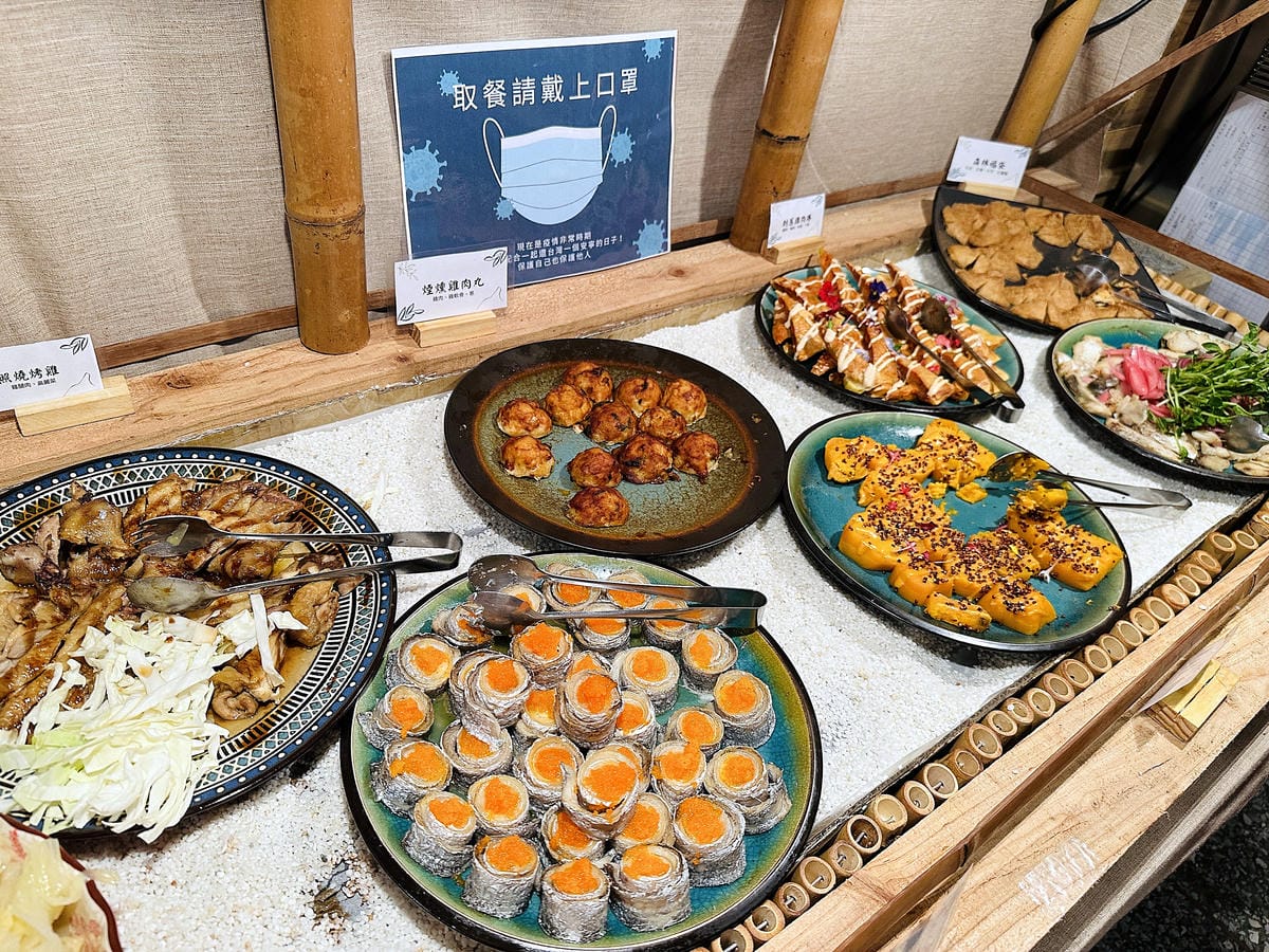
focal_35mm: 24
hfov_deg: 71.6
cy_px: 476
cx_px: 634
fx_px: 880
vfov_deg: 56.8
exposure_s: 1/120
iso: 200
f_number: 1.78
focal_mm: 6.86
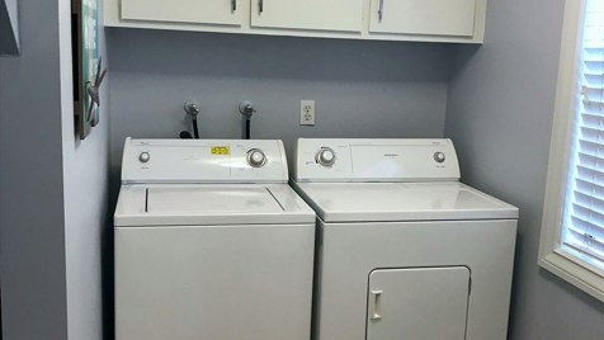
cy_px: 181
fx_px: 657
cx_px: 303
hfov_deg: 49.4
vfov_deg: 29.0
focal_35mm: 41
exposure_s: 1/20
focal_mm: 3.99
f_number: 1.8
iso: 40
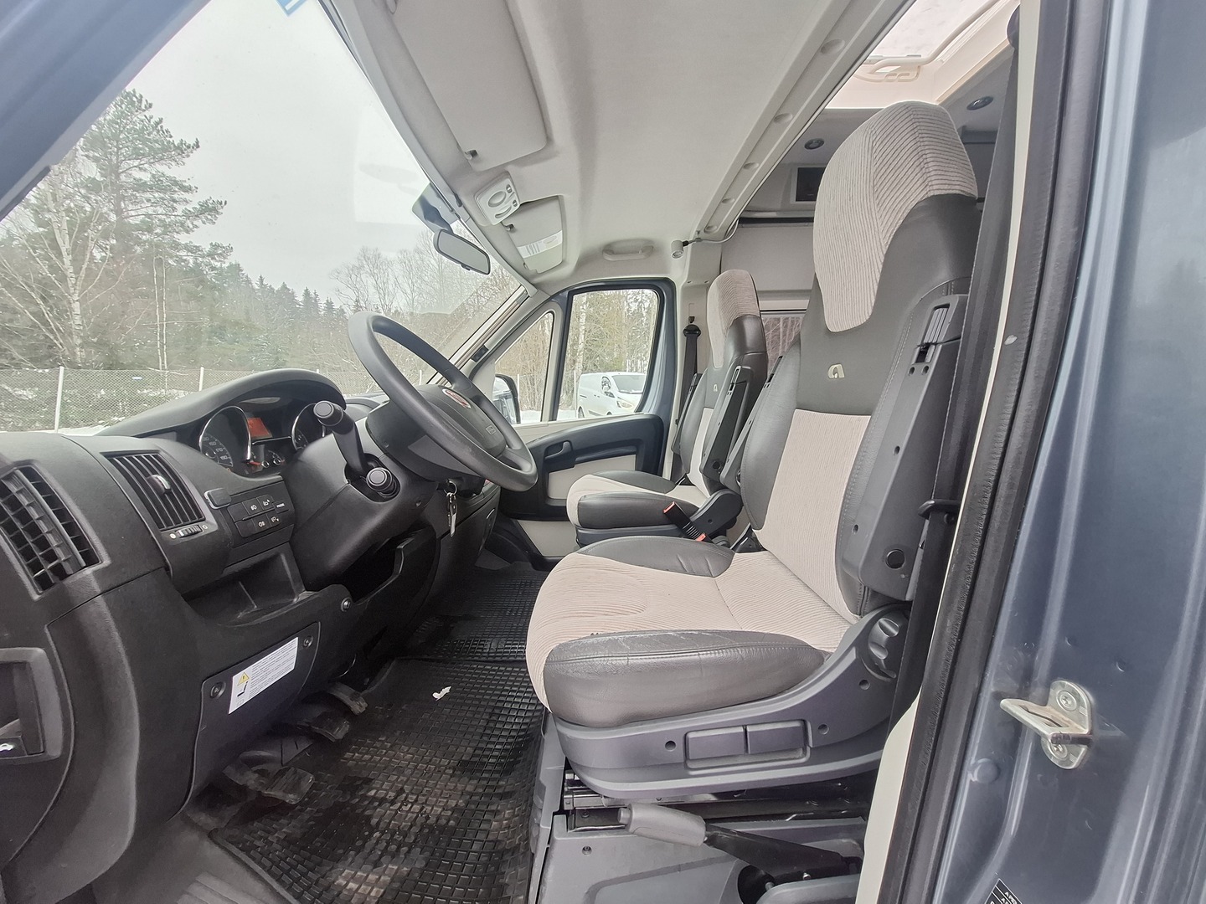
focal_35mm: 13
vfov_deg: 89.9
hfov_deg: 106.2
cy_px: 452
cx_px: 603
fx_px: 453
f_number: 2.2
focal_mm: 1.74
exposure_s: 1/50
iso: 125
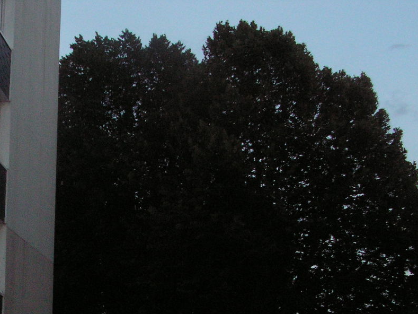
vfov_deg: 19.6
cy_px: 316
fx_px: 882
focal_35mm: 73
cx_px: 84
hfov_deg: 26.2
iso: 160
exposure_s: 1/40
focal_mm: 6
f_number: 3.2
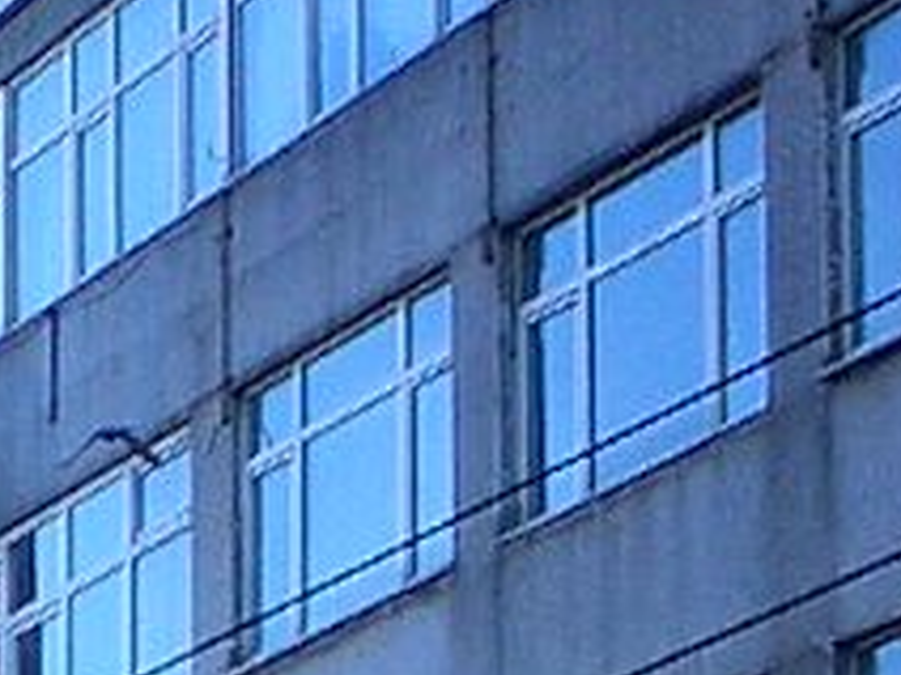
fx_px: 5804
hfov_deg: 8.8
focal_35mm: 223
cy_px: 1643
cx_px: -157
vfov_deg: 6.3
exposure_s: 1/320
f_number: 3.5
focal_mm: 5.6
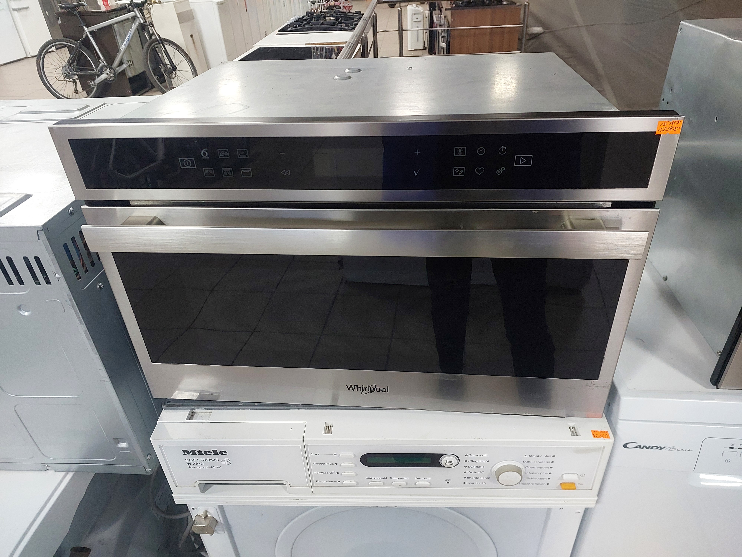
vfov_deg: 58.9
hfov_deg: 73.9
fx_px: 493
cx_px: 371
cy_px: 278
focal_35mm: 23
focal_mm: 5.06
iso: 500
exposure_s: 1/50
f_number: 1.8
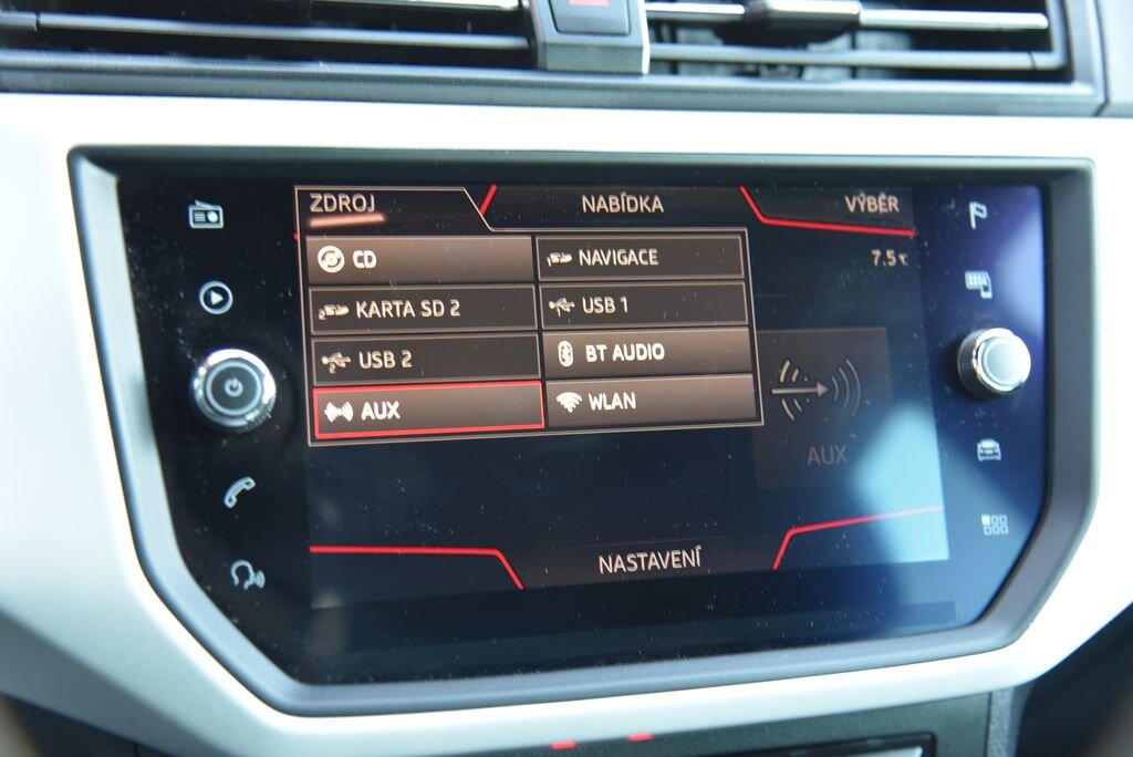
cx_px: 566
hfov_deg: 41.1
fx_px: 1511
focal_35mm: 48
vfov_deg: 28.1
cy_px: 378
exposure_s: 1/10
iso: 500
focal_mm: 48
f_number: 4
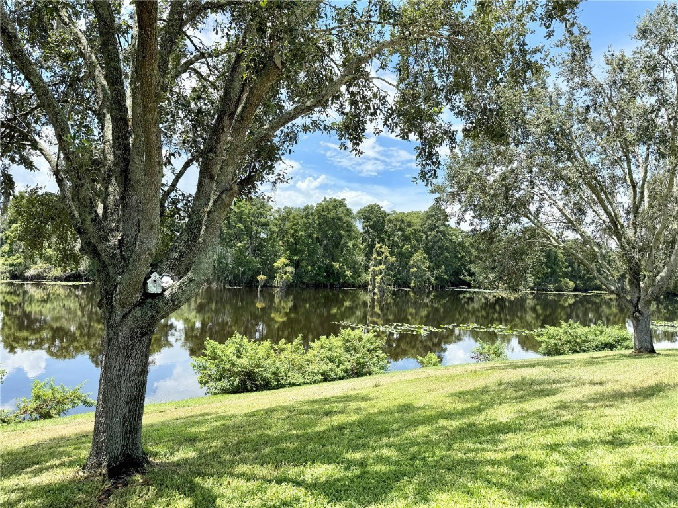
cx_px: 339
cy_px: 254
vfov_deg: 56.8
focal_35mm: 24
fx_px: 470
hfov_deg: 71.6
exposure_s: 1/3145
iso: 80
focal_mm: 6.76
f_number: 1.78
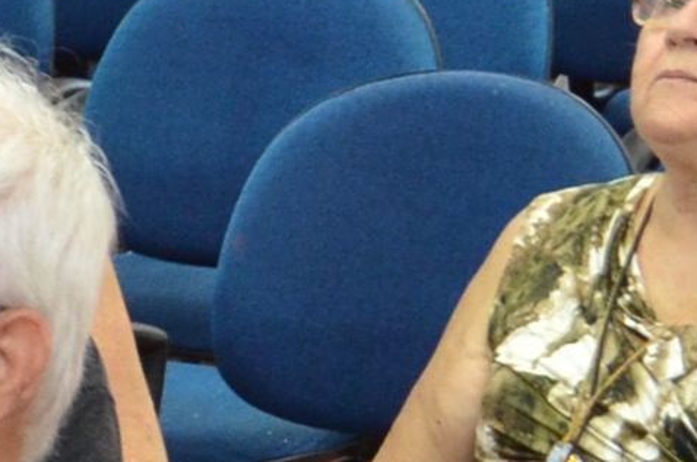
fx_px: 6743
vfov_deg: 3.9
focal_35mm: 349
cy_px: 789
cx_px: -1996
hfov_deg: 5.3
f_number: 4.2
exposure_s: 1/60
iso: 800
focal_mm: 30
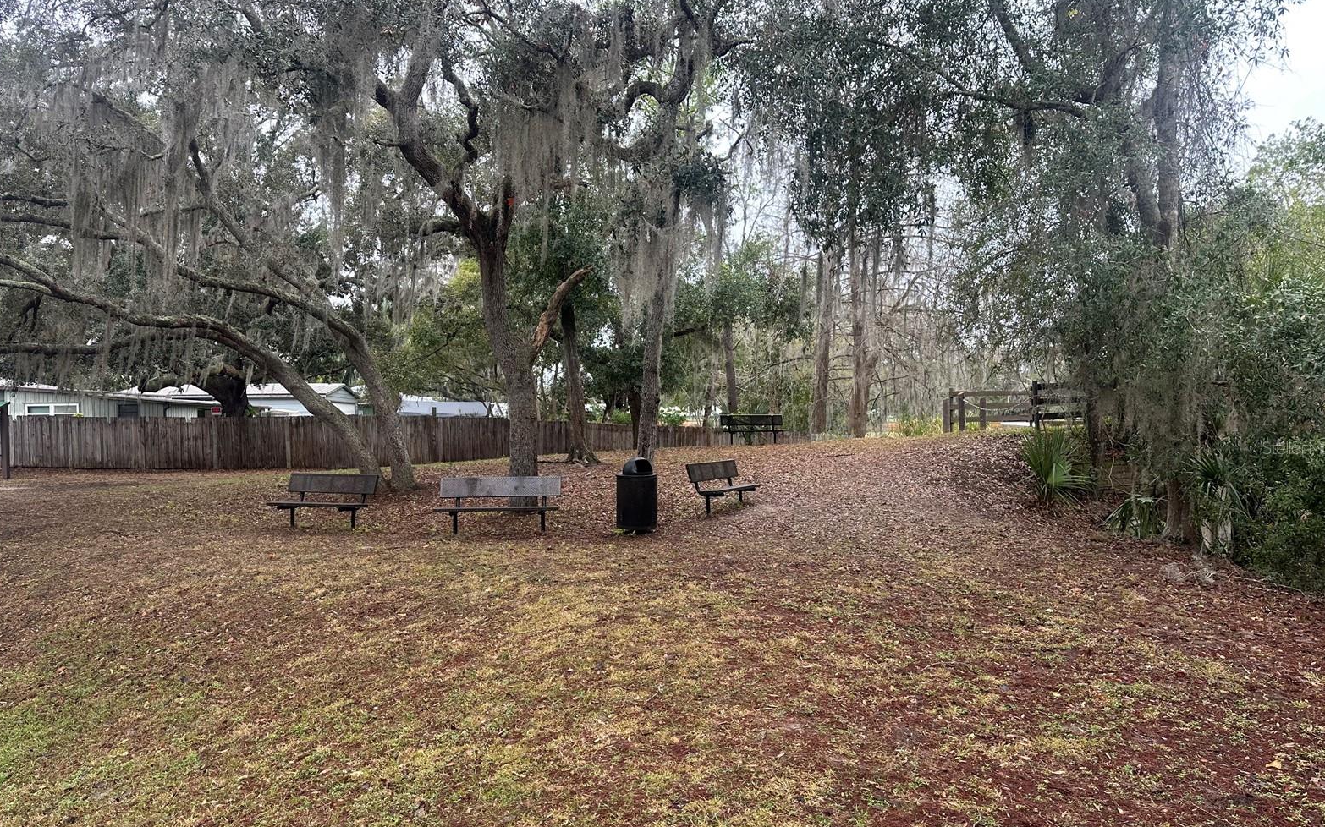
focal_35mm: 26
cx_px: 665
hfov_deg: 70.4
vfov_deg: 47.5
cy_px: 447
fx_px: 939
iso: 80
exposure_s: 1/121
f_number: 1.78
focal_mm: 6.86
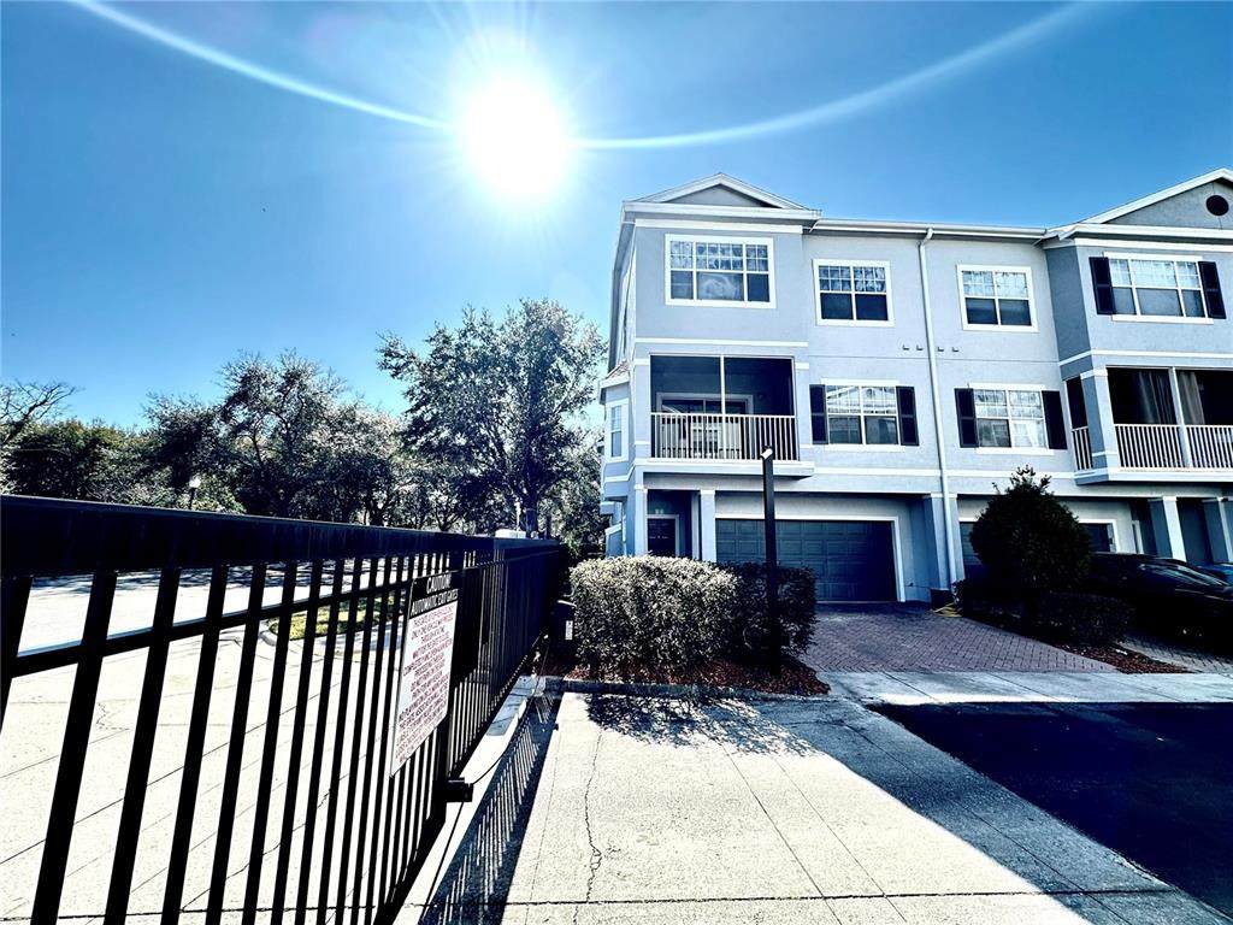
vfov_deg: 85.7
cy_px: 462
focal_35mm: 14
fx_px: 499
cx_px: 616
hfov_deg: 102.1
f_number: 2.2
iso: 40
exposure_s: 1/504
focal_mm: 2.22
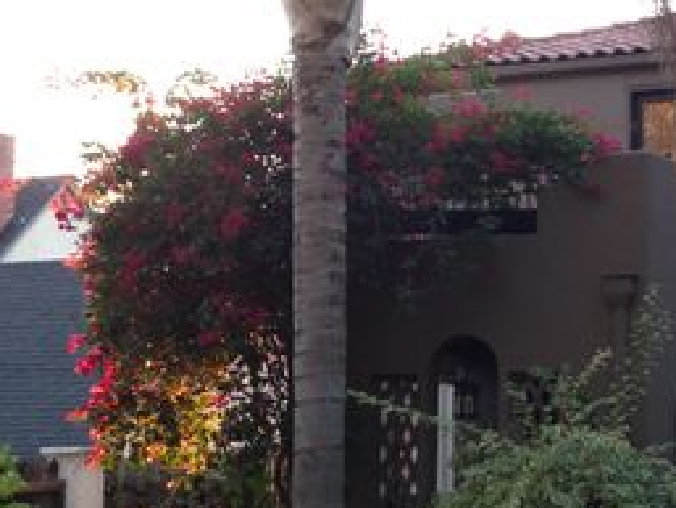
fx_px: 1504
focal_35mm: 77
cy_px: 313
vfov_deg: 19.1
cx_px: 779
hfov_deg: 23.5
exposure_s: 1/24
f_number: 2.4
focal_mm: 4.13
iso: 50
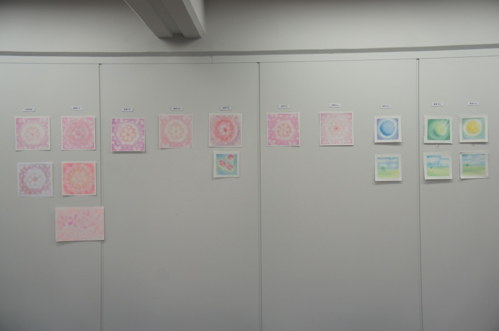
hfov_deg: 38.9
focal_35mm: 51
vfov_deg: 26.4
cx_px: 250
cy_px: 166
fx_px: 706
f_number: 5.6
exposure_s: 1/80
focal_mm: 34
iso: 200
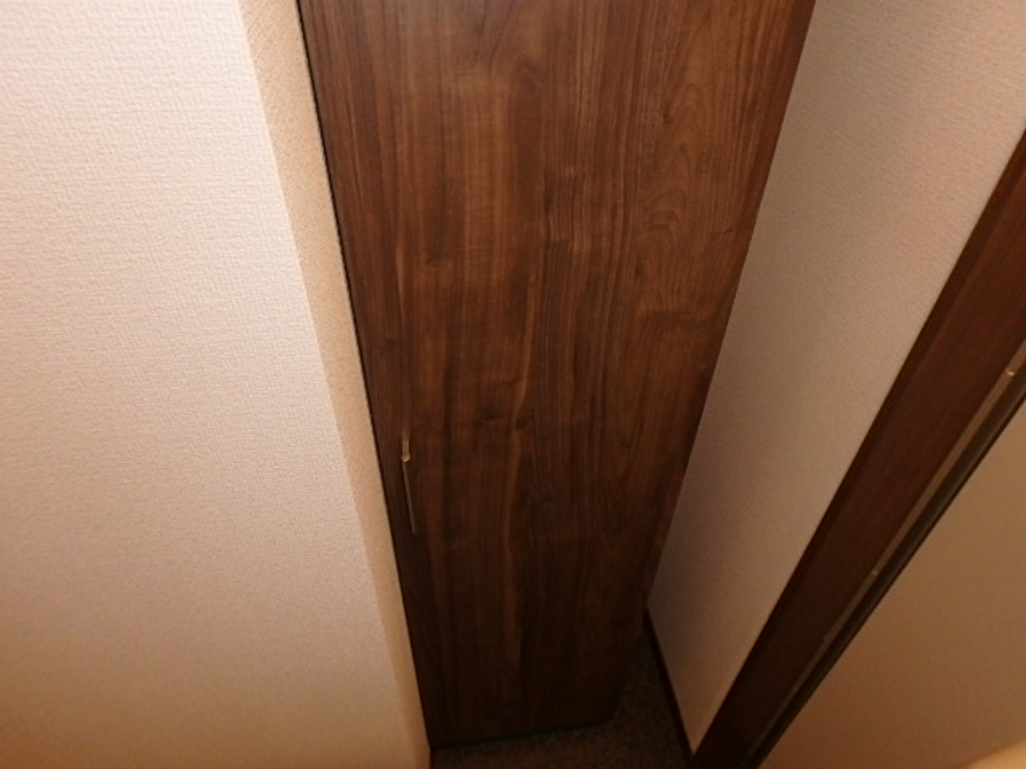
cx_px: 513
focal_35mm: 21
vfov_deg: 63.4
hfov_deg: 79.0
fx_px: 622
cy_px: 384
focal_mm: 3.7
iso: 400
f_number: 3.5
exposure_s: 1/30
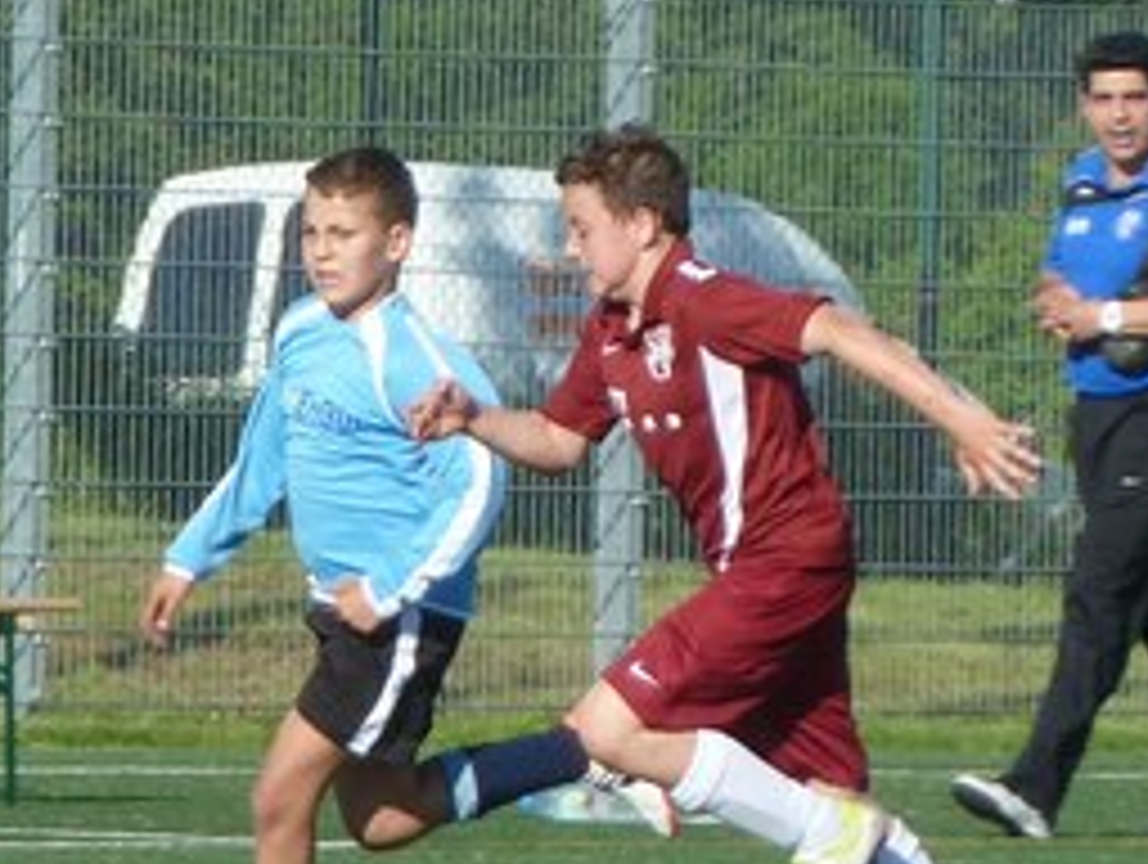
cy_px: 578
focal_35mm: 822
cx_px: 221
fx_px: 27299
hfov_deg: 2.4
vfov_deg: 1.8
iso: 160
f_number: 4.9
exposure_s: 1/640
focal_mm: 49.2
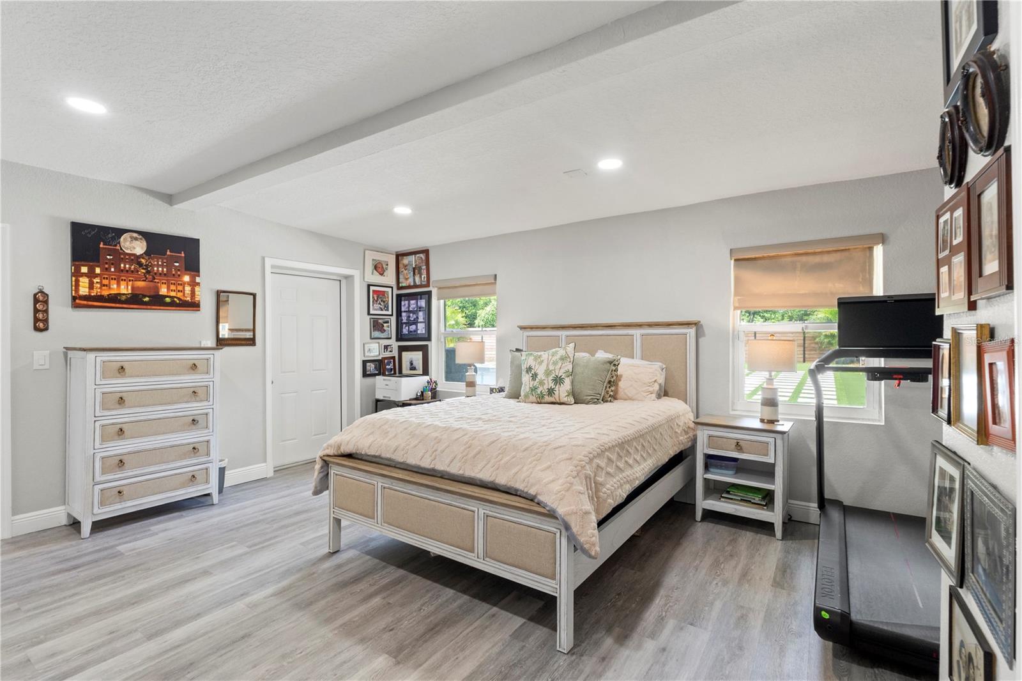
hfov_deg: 95.0
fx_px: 468
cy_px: 340
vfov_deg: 72.0
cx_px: 511
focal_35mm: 16
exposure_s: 1/6
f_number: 8
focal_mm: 11
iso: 400
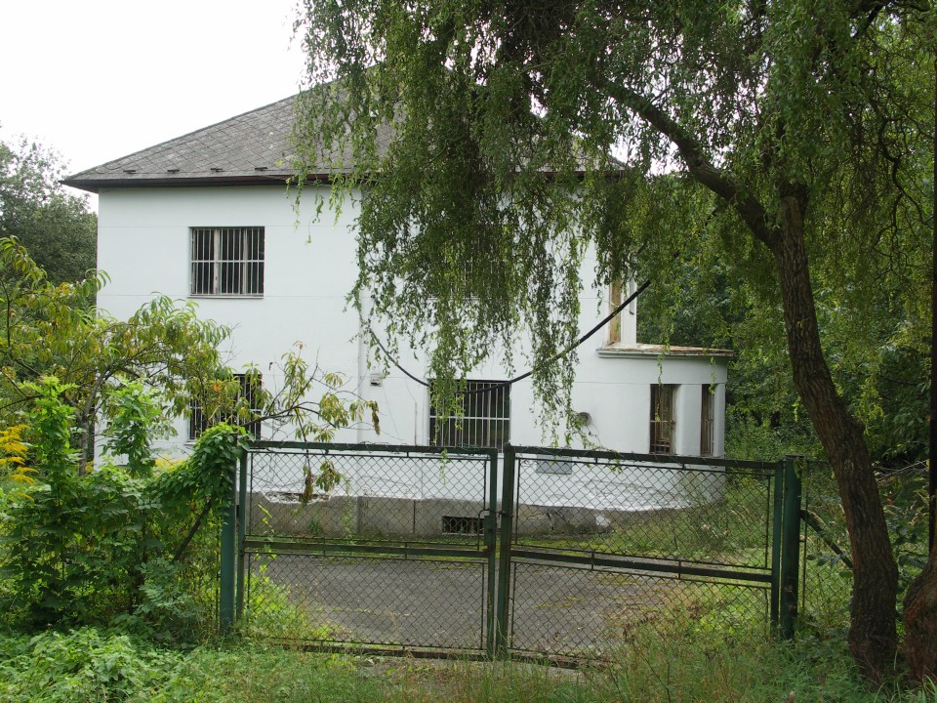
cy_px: 352
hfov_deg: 46.8
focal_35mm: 40
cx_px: 468
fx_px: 1083
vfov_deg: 36.0
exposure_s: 1/160
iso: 100
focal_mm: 10.5
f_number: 5
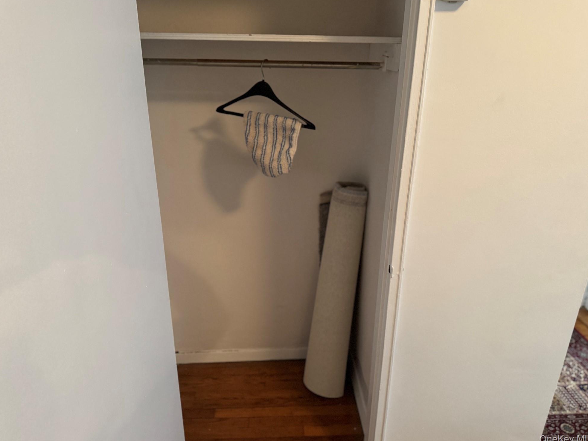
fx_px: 425
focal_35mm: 25
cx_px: 294
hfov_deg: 69.4
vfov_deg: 54.9
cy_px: 216
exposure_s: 1/60
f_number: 1.78
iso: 640
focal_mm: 6.76
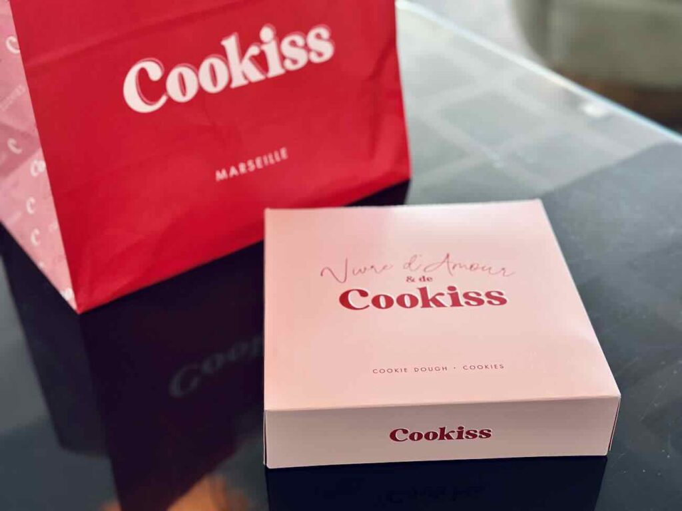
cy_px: 256
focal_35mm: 48
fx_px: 946
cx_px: 341
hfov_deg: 39.7
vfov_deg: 30.3
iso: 200
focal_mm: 6.86
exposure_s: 1/100
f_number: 1.78
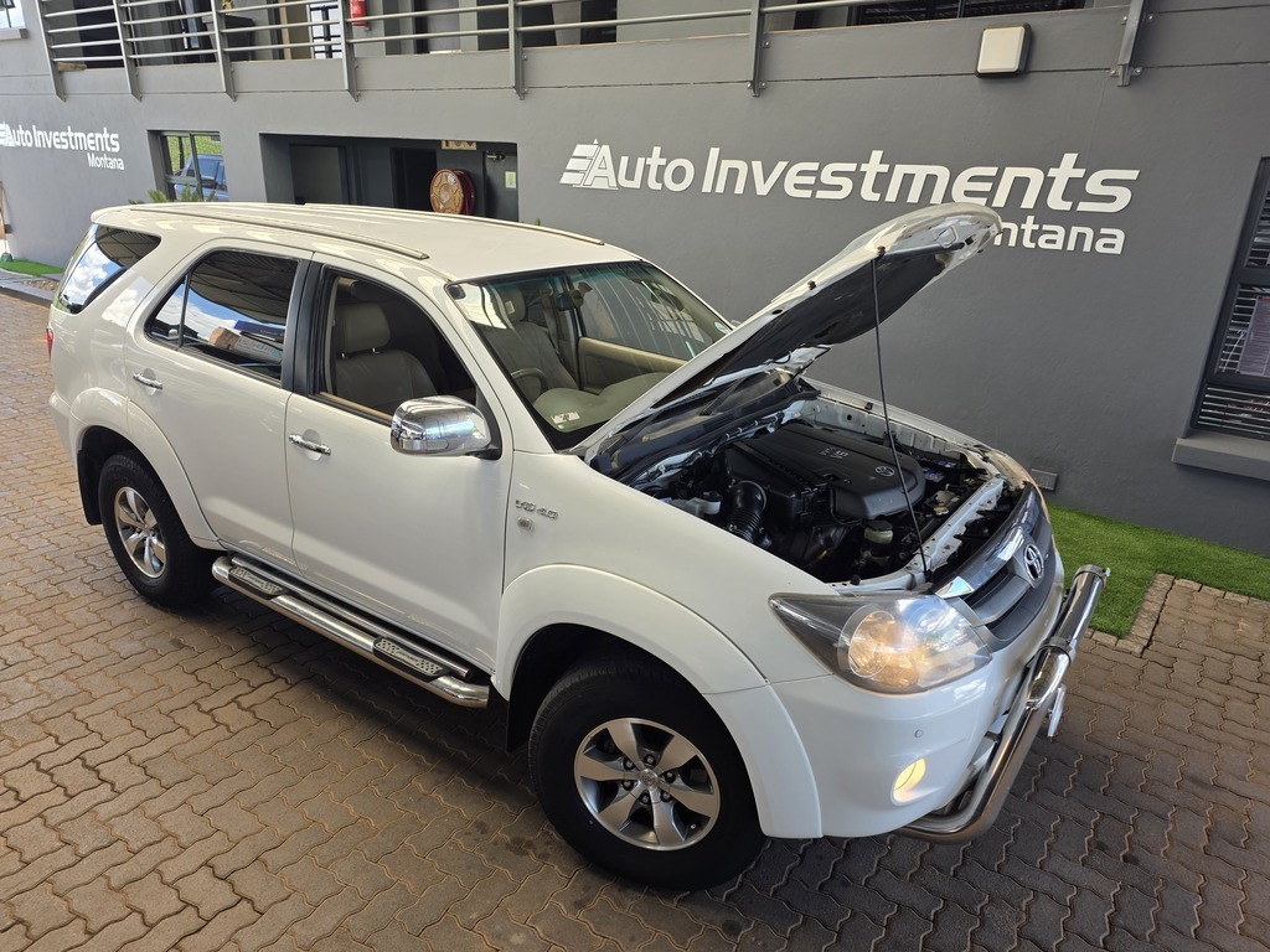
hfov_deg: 73.9
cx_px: 635
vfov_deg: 58.9
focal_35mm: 23
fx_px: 844
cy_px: 476
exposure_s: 1/180
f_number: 1.7
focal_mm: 6.25
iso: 40
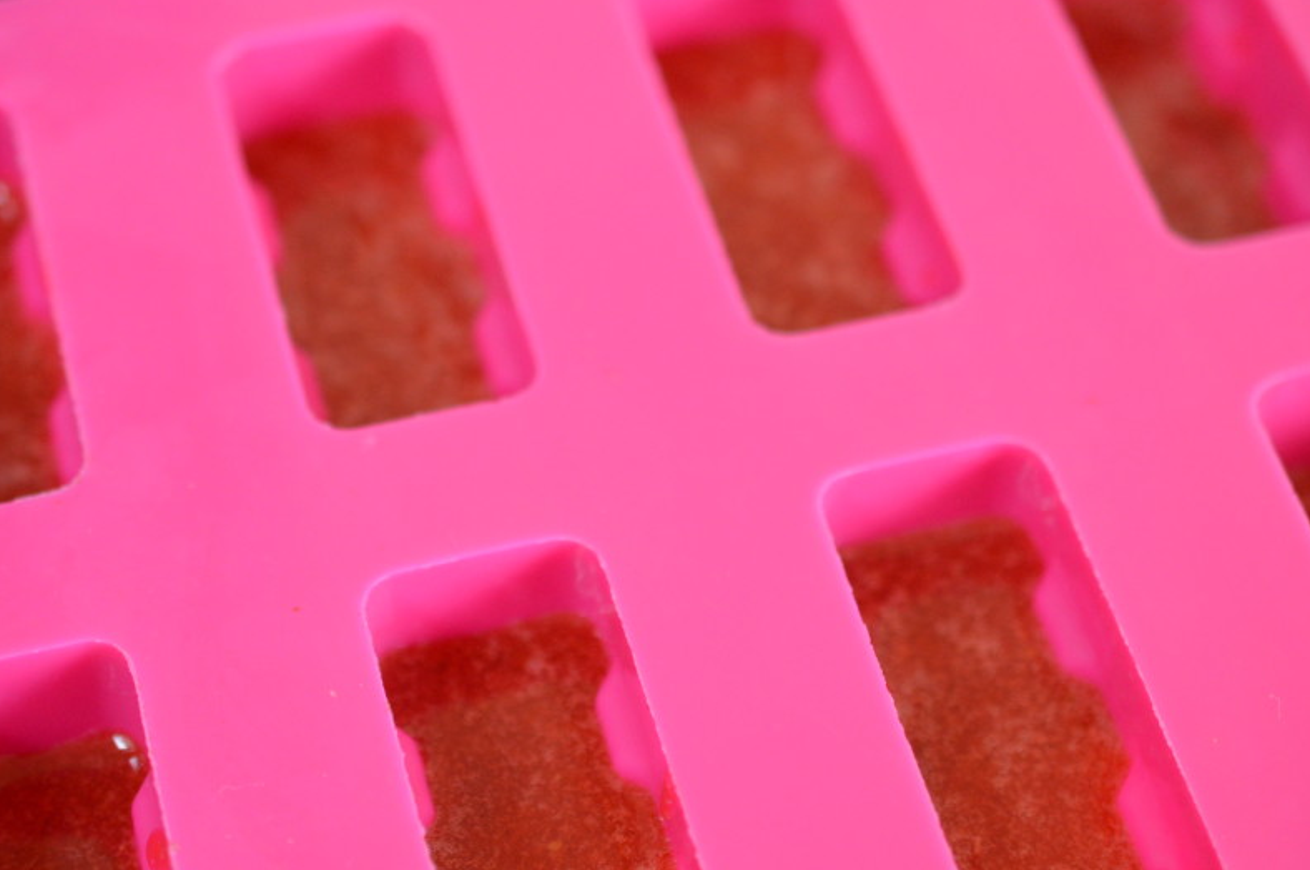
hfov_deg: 26.0
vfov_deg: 17.4
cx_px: 677
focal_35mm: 78
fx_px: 2834
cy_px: 451
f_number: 3
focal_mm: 40
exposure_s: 1/60
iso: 900
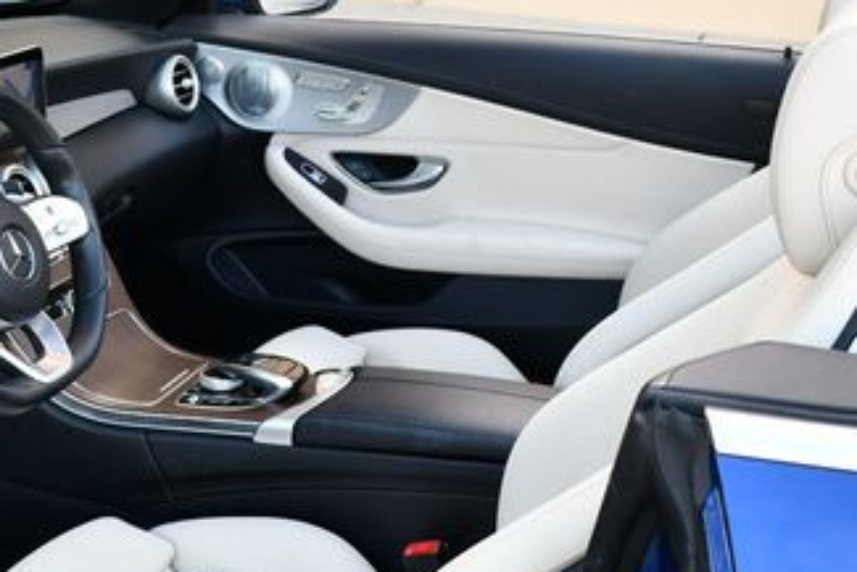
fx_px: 1691
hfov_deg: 27.9
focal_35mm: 71
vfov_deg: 19.1
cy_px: 411
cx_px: 182
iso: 400
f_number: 3.5
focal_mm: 18
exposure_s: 1/250
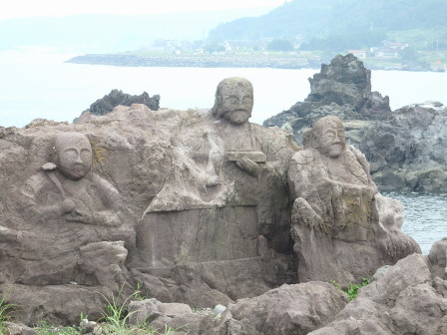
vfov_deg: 12.8
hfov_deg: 17.0
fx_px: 1498
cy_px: 168
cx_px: 224
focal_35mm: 116
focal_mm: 20.9
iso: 125
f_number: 5.2
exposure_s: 1/200
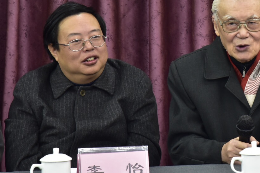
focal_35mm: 236
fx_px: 1704
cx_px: 242
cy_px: 51
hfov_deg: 8.7
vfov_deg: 5.8
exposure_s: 1/15
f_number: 7.1
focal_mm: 120
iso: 1600
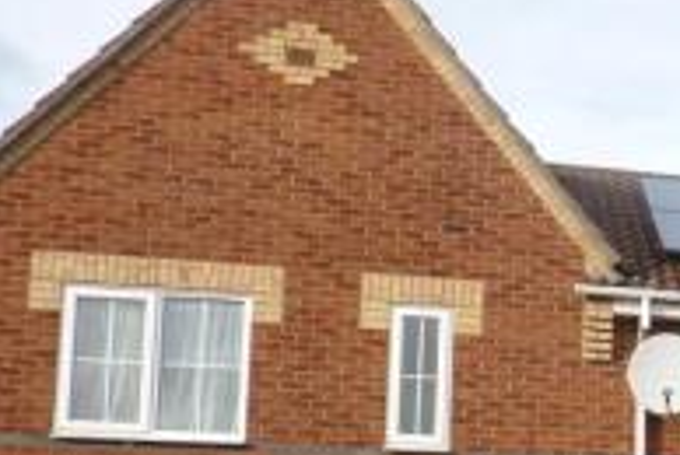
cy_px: 516
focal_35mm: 78
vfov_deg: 16.9
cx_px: 959
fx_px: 1476
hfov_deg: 22.3
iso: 100
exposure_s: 1/320
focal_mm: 4.1
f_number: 4
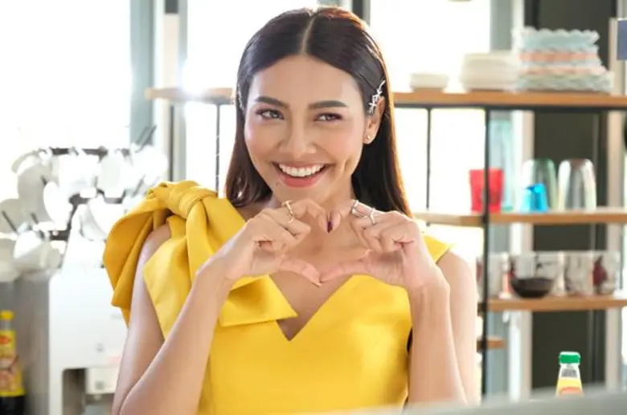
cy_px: 208
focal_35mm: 105
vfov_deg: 13.0
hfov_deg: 19.5
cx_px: 314
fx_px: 1825
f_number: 5.3
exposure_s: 1/800
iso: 6400
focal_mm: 70.2
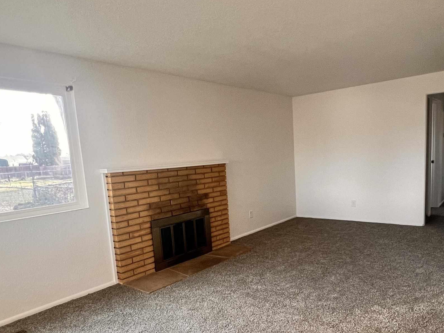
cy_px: 202
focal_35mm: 25
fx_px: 321
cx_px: 237
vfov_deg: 54.4
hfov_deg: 69.3
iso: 250
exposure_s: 1/98
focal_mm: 1.57
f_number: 1.8
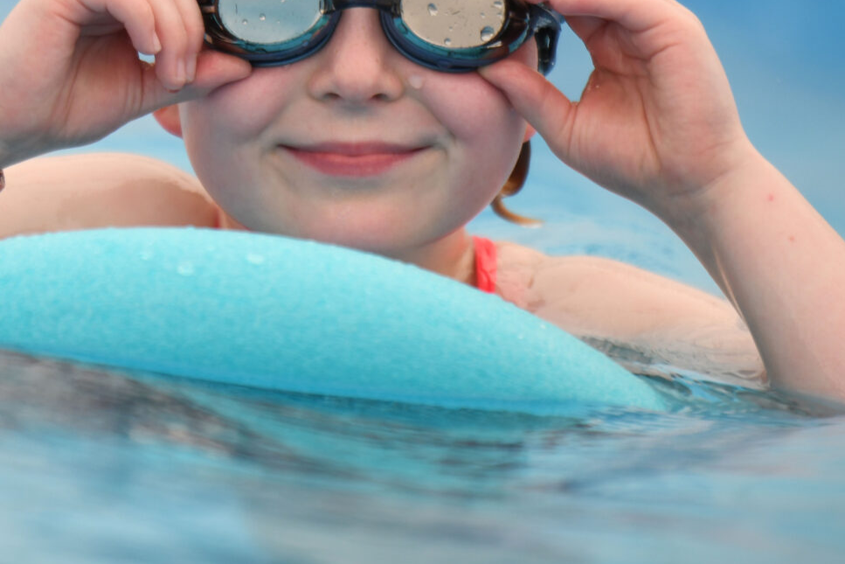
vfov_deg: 3.5
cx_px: 301
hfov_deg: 5.2
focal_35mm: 397
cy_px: 100
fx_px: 9319
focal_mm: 200
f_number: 2.8
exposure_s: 1/500
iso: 200
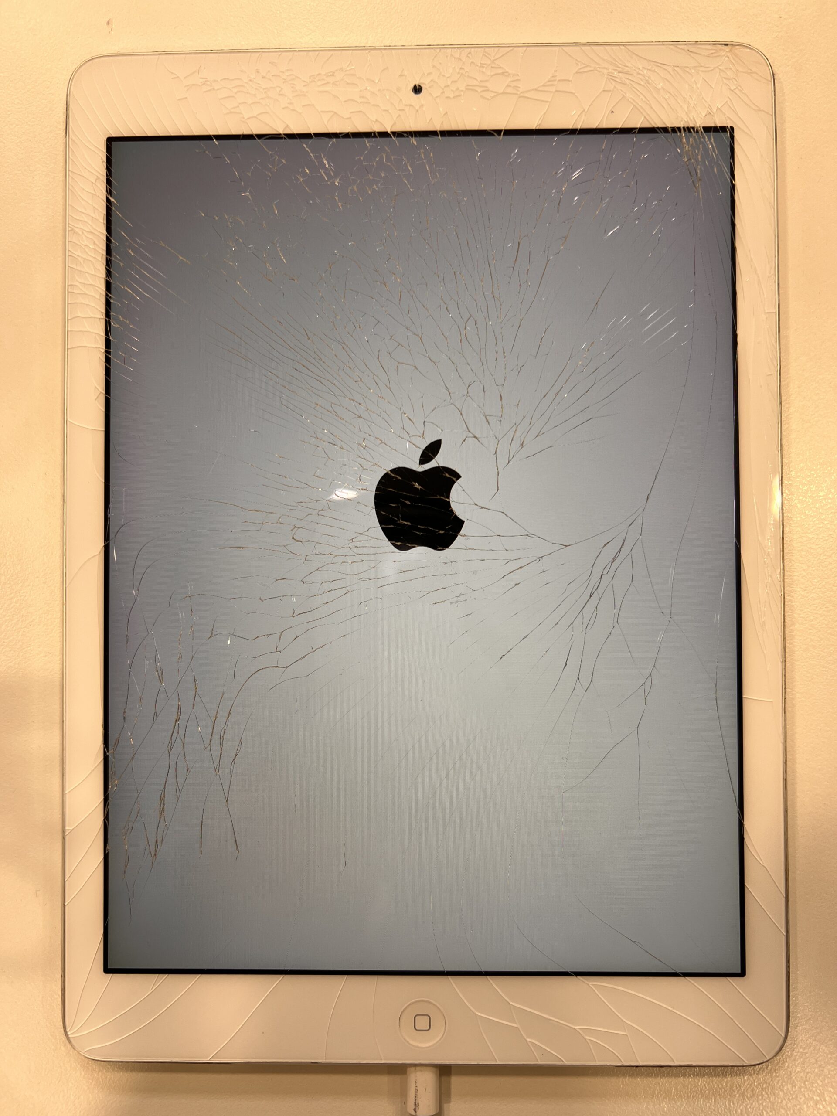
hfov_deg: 53.1
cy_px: 558
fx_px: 838
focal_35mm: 26
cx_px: 418
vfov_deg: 67.3
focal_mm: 5.7
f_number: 1.5
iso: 50
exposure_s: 1/120
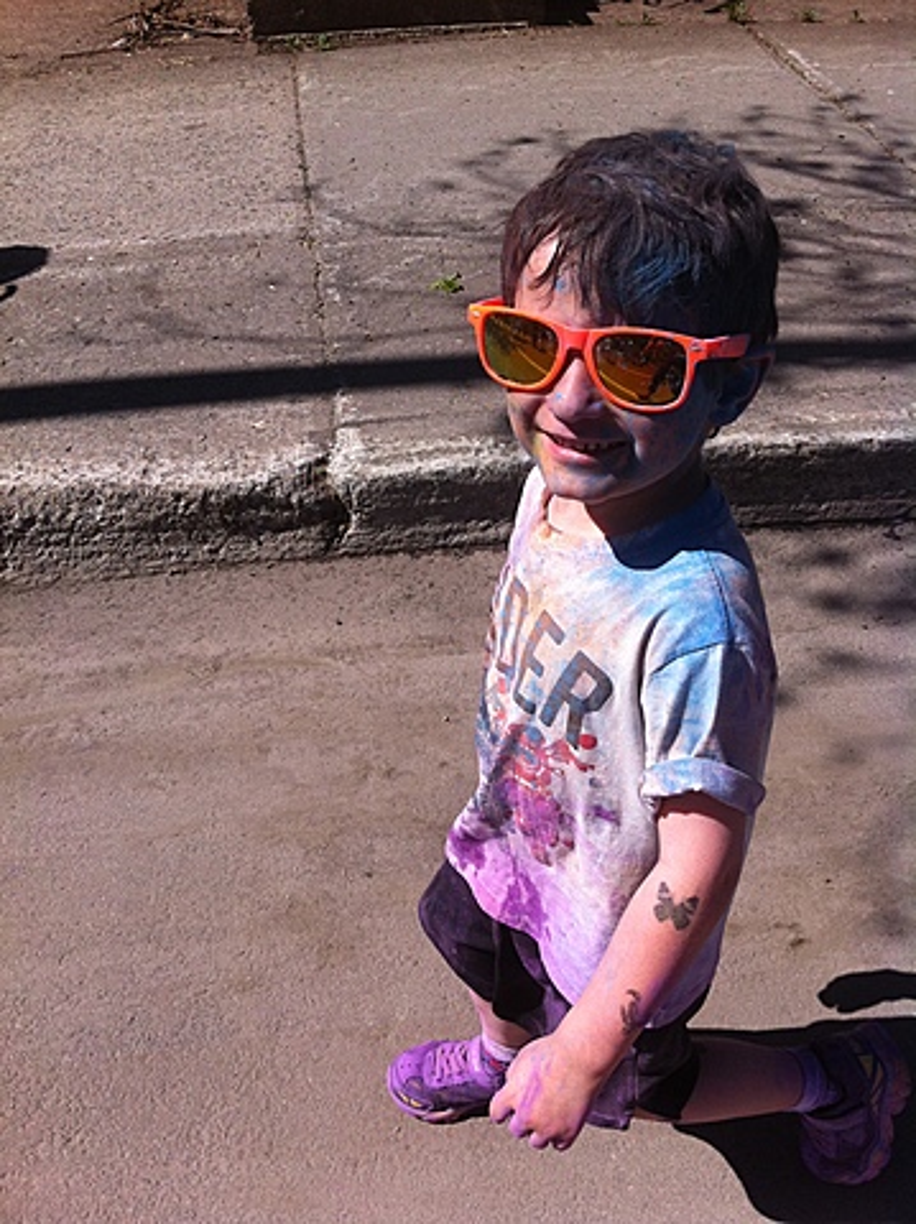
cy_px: 612
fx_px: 1237
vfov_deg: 52.7
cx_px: 458
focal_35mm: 35
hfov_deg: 40.6
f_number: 2.8
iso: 80
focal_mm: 3.85
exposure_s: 1/1676
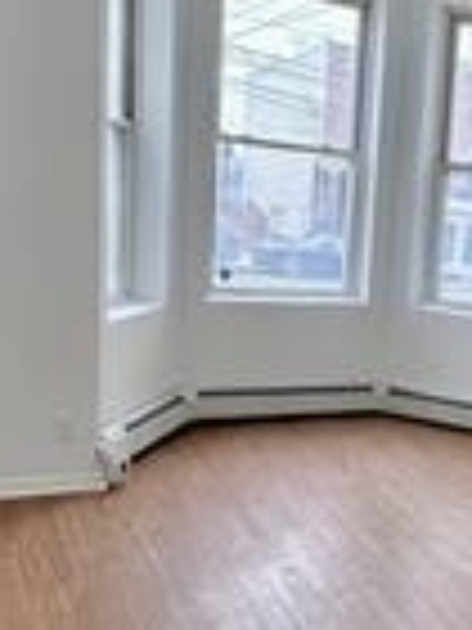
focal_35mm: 48
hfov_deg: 26.6
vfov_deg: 39.6
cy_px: 360
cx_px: 575
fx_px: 873
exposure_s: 1/120
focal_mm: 2.22
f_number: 2.2
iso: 125
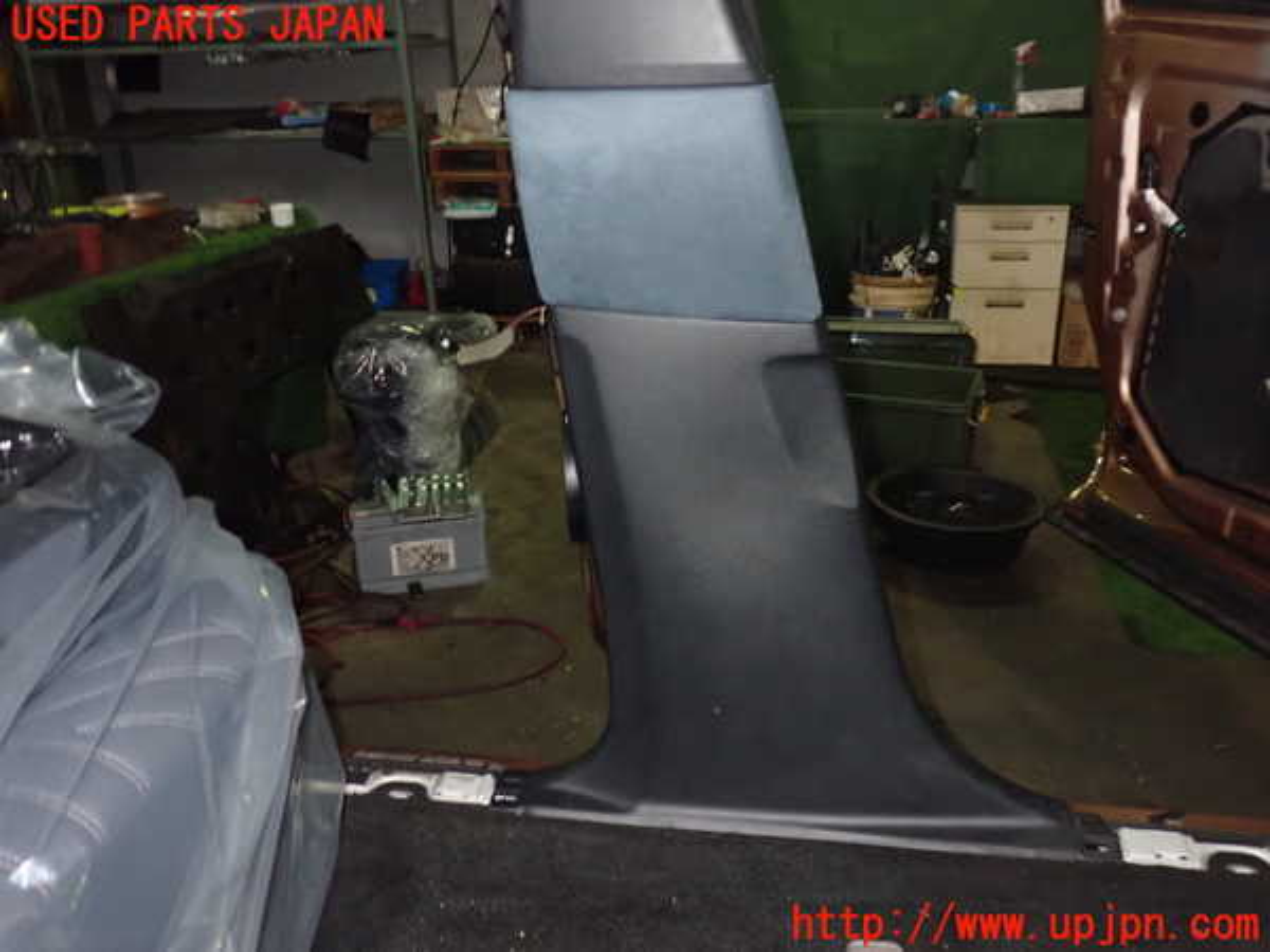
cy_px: 476
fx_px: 1101
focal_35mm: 30
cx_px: 635
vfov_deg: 46.8
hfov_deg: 60.0
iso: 1250
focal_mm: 5.4
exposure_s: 1/30
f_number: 6.3
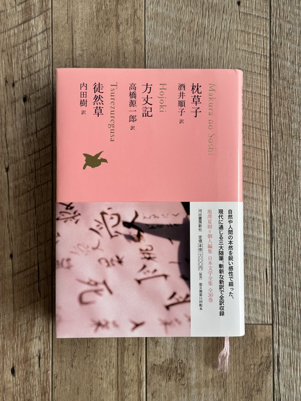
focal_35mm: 48
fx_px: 556
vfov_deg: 39.7
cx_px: 150
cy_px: 200
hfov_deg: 30.3
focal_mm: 6.86
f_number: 1.78
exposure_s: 1/149
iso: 50
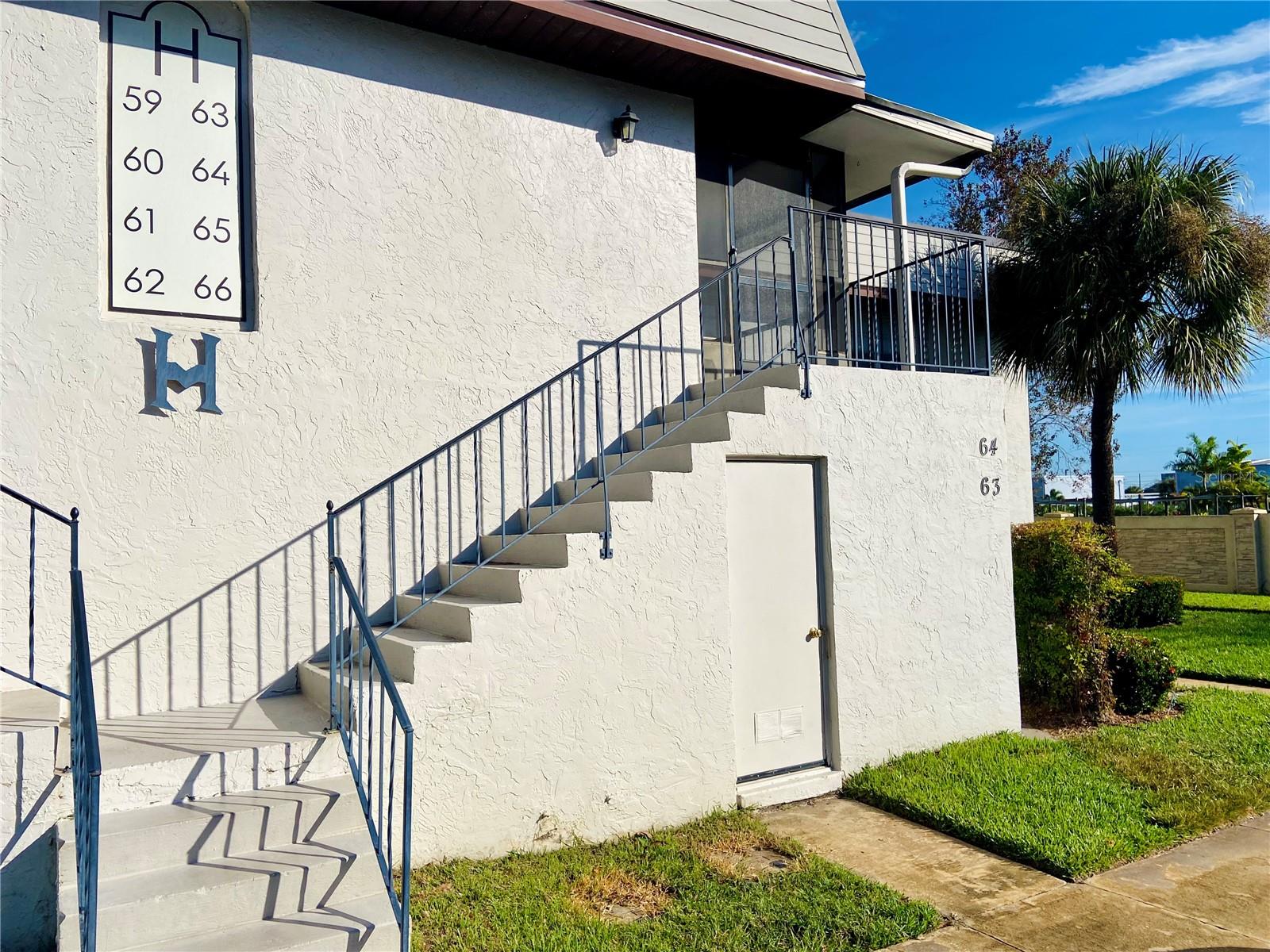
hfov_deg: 67.3
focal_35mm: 26
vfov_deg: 53.1
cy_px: 476
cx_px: 635
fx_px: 954
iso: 32
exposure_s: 1/7692
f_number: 1.8
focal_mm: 4.25
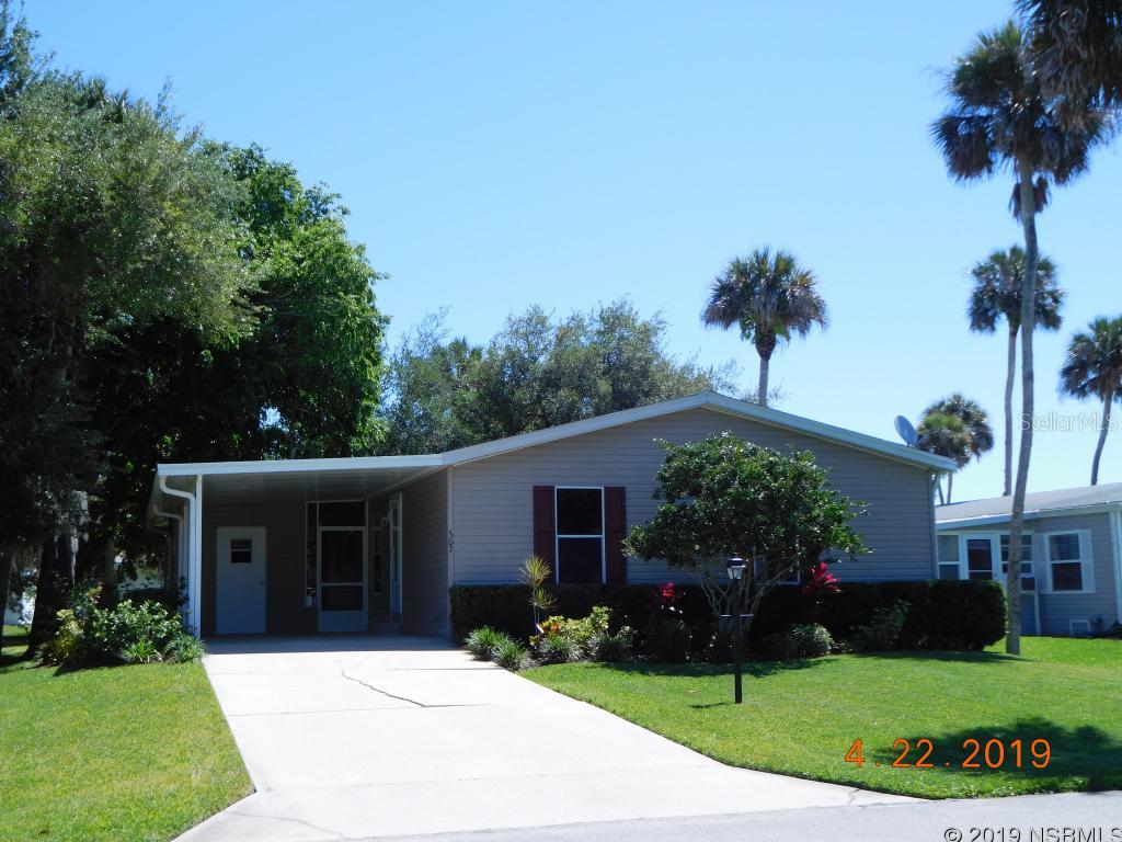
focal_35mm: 45
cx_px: 561
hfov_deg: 42.1
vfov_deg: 32.2
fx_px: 1459
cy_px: 421
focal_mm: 8
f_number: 4
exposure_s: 1/640
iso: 125
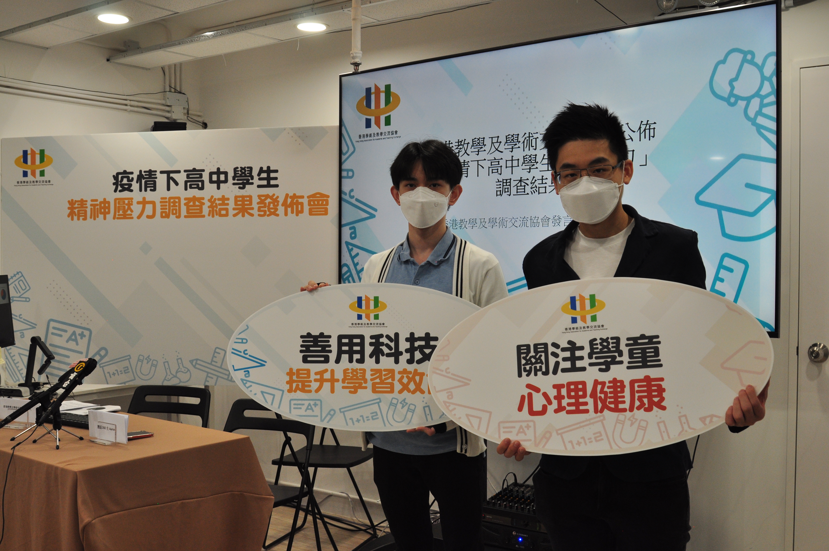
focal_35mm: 36
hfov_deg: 53.2
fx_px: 828
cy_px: 276
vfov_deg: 36.8
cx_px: 414
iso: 500
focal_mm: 24
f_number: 6.3
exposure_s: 1/80
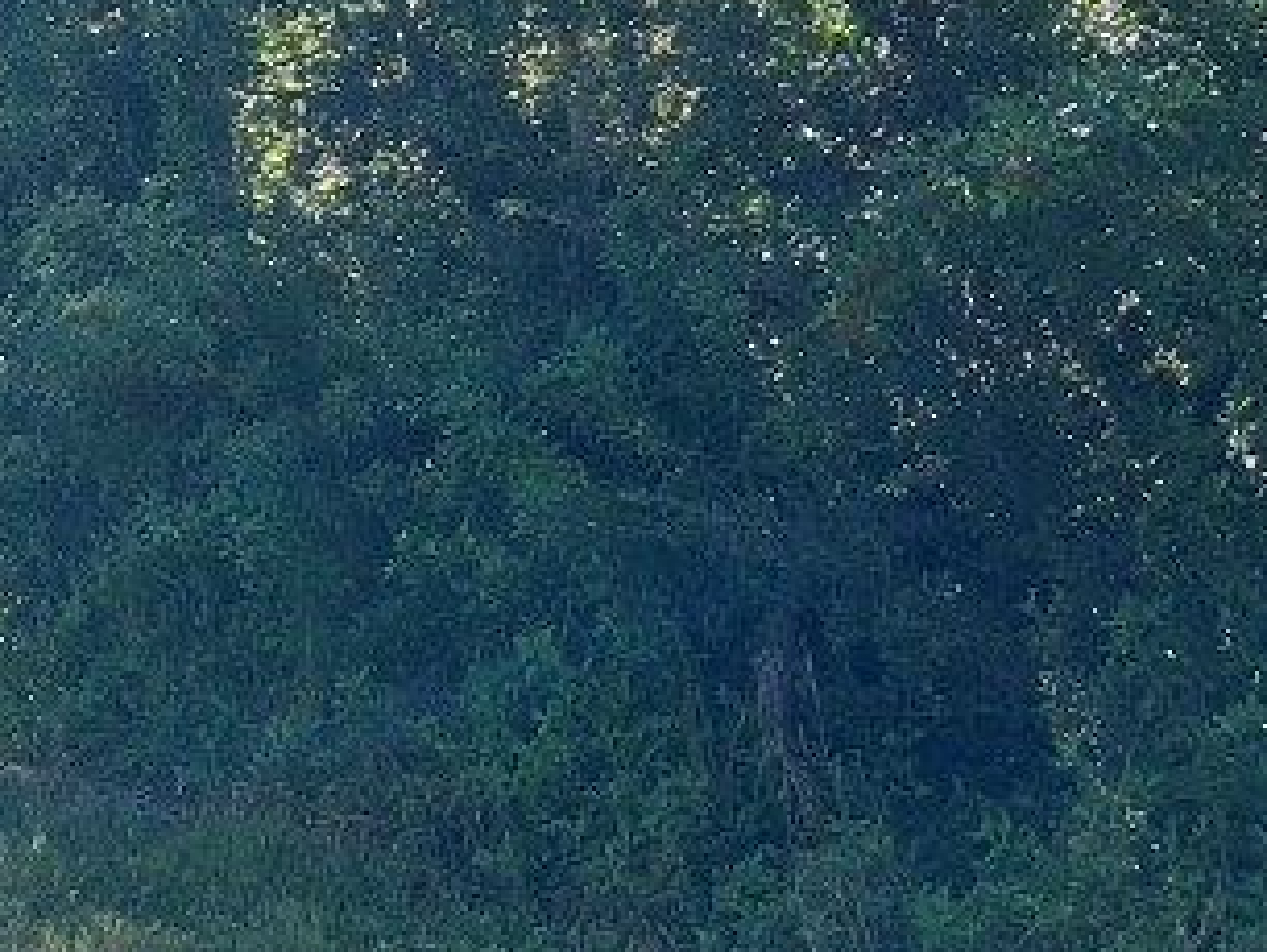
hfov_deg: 20.9
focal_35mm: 87
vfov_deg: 16.6
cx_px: -273
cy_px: -54
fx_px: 3187
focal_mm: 5.7
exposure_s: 1/2841
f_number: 1.5
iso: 50
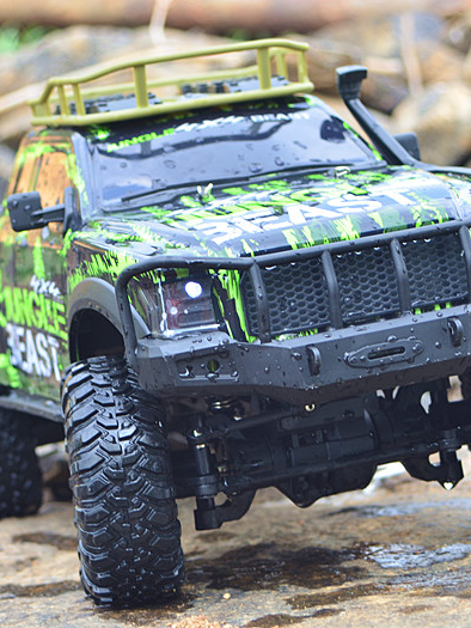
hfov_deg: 10.9
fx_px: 2466
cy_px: 315
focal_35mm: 136
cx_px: 293
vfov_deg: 14.5
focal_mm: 62
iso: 100
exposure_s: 1/60
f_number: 5
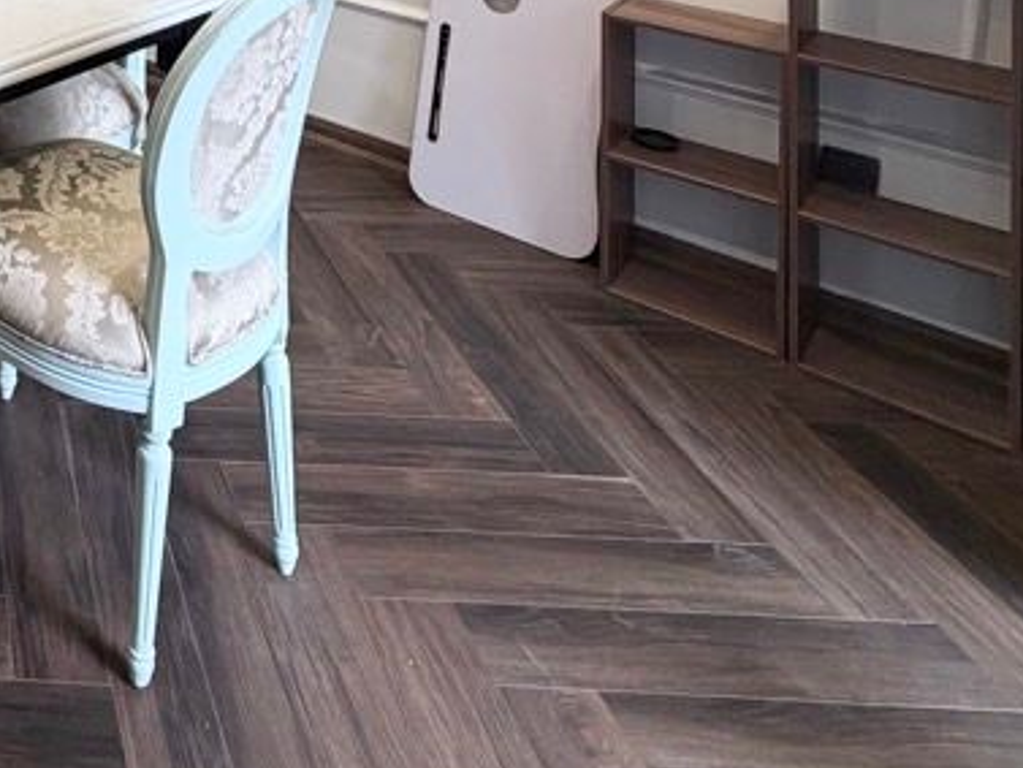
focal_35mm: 38
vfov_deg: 29.8
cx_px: -136
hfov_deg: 39.0
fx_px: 1123
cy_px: -244
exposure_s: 1/100
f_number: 2.2
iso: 160
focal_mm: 2.22
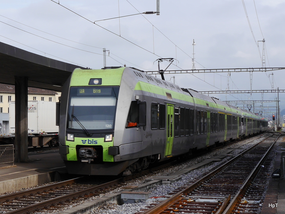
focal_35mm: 36
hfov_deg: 51.3
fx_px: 297
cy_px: 107
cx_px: 142
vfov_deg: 39.8
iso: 160
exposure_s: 1/320
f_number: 7.1
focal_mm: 18
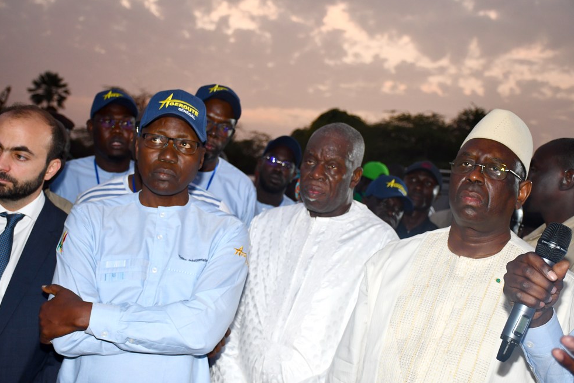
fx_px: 829
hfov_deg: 38.2
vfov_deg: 26.0
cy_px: 192
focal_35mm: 52
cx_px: 291
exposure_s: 1/60
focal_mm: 34
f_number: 4.2
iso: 800
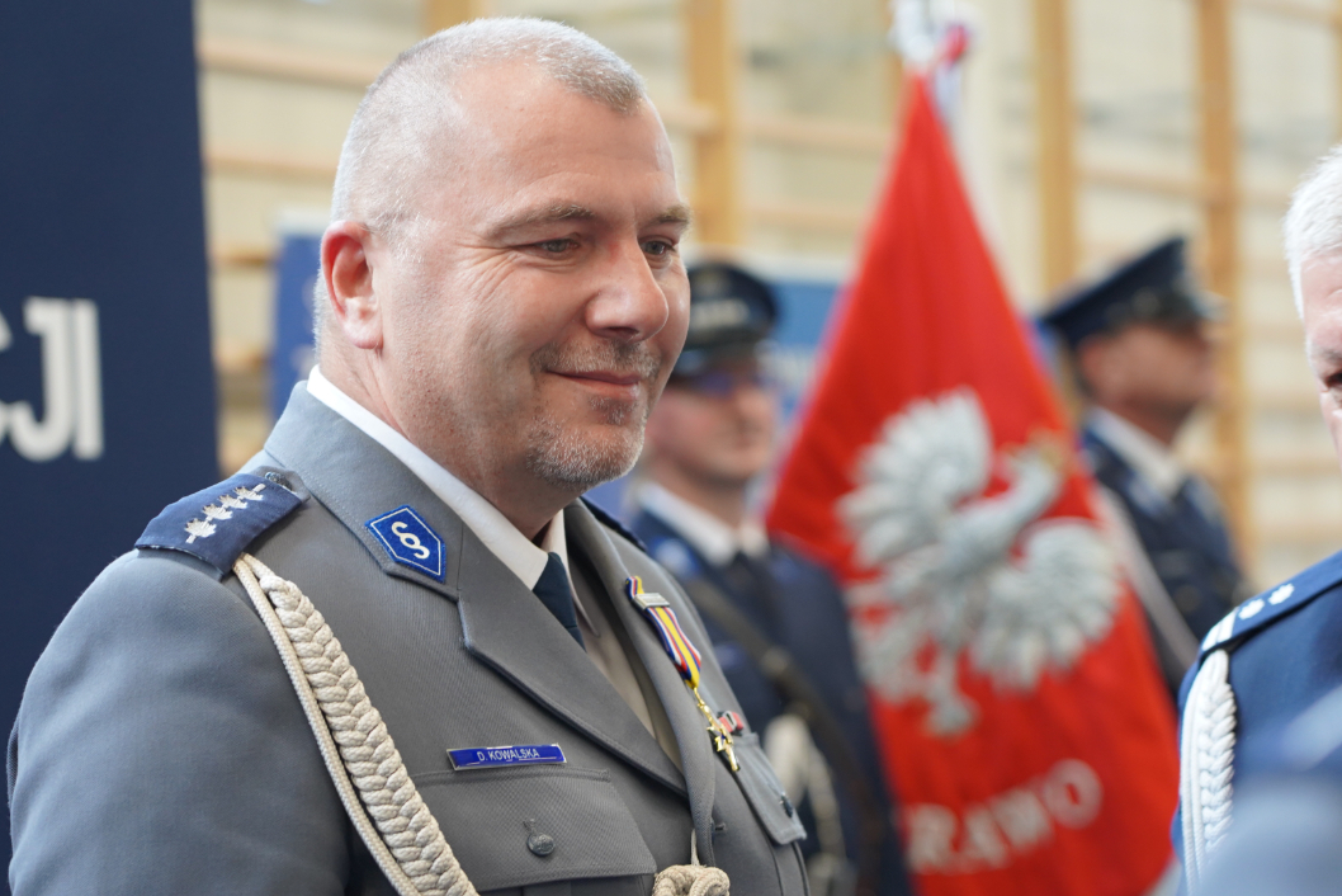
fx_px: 4810
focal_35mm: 129
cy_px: 536
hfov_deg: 15.9
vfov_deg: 10.6
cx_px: 624
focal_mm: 105
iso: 1250
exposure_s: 1/160
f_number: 4
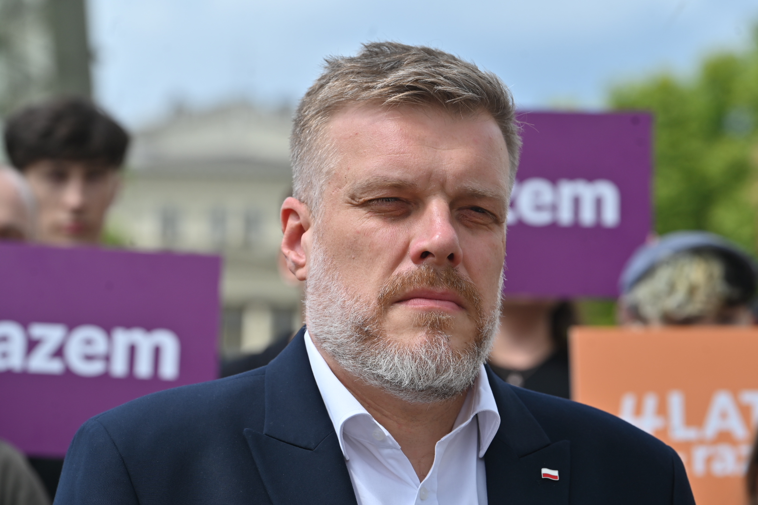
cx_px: 379
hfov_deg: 13.7
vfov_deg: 9.1
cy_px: 252
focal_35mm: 150
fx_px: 3158
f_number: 6.3
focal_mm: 150
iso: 100
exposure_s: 1/400
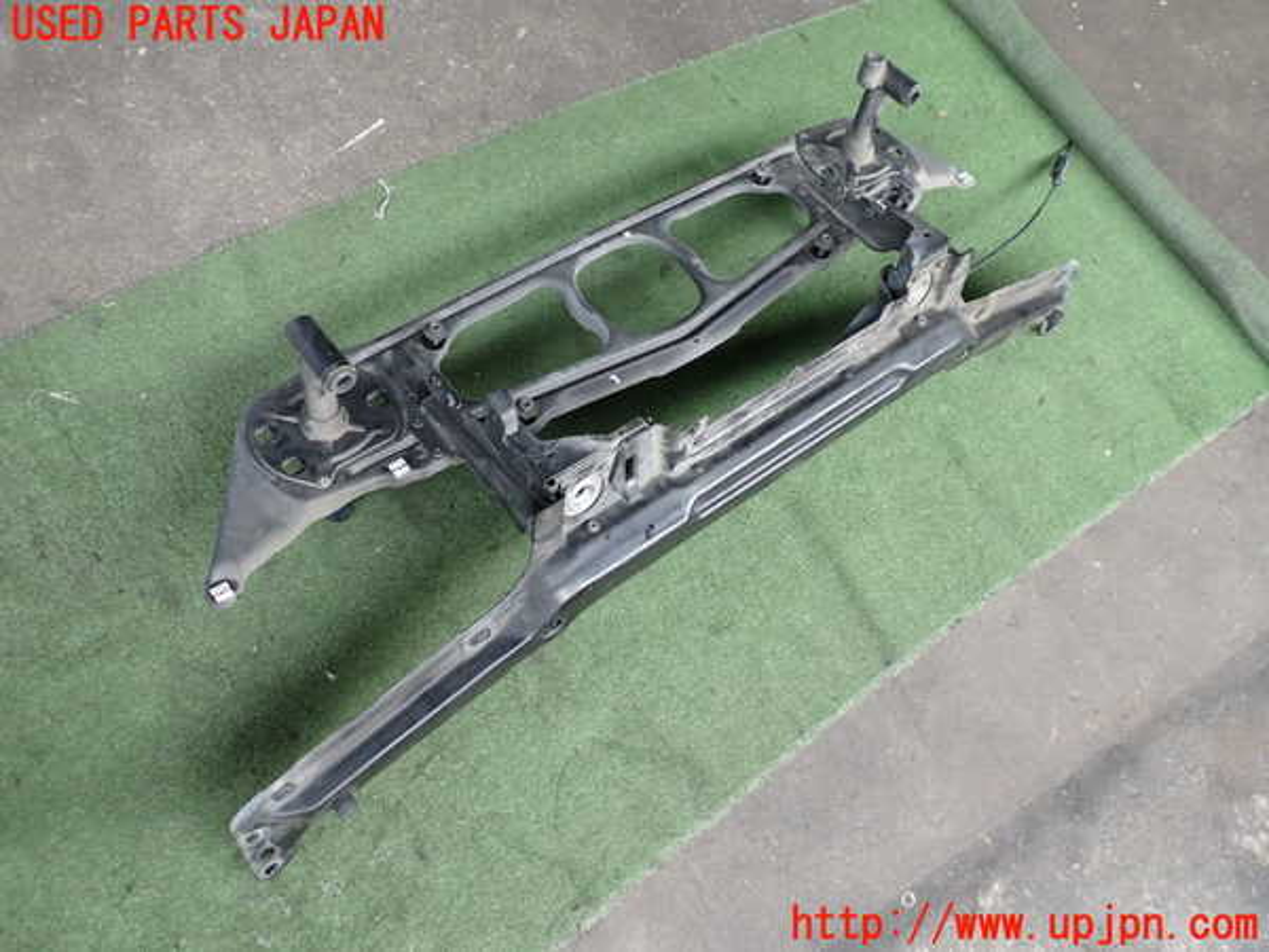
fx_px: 1100
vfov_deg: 46.8
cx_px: 634
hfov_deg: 60.0
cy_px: 476
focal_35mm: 30
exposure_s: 1/125
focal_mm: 5.4
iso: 200
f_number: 2.3
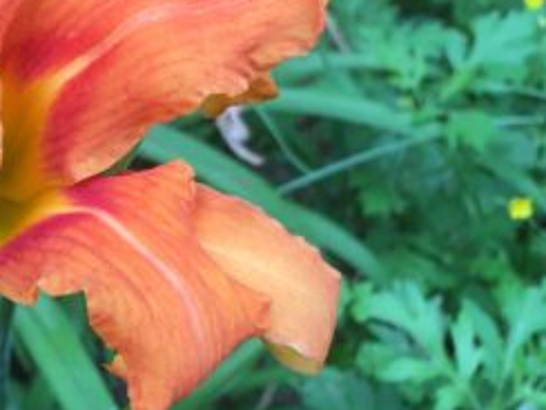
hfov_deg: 20.9
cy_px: 129
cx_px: 20
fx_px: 1436
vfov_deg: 16.2
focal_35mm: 91
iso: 25
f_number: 2.2
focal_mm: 4.15
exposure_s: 1/120
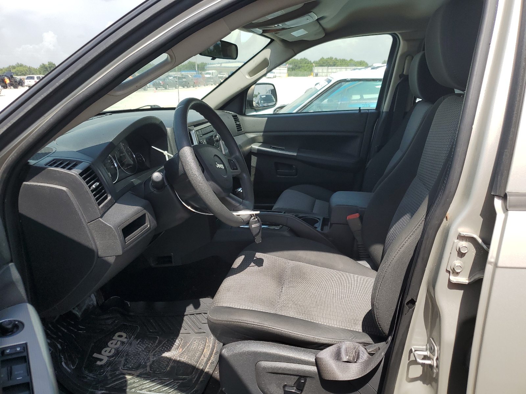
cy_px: 197
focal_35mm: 26
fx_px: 395
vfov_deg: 53.1
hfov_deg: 67.3
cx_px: 263
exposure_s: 1/1667
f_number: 1.5
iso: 50
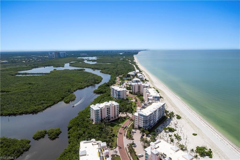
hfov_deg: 78.6
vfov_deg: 57.1
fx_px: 147
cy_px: 80
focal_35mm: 22
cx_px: 120
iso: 100
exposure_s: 1/4000
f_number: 2.8
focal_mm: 8.38
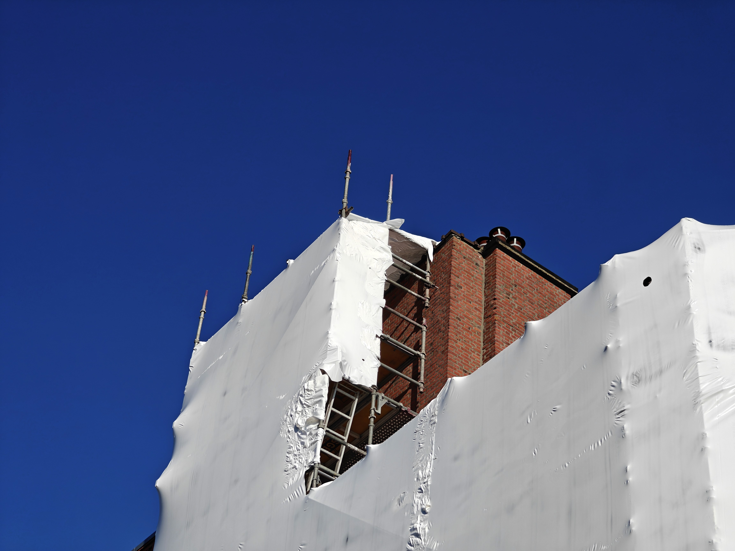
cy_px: 276
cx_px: 368
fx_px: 1486
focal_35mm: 70
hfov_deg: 27.8
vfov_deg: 21.0
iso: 50
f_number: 2.6
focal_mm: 13.3
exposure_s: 1/1706
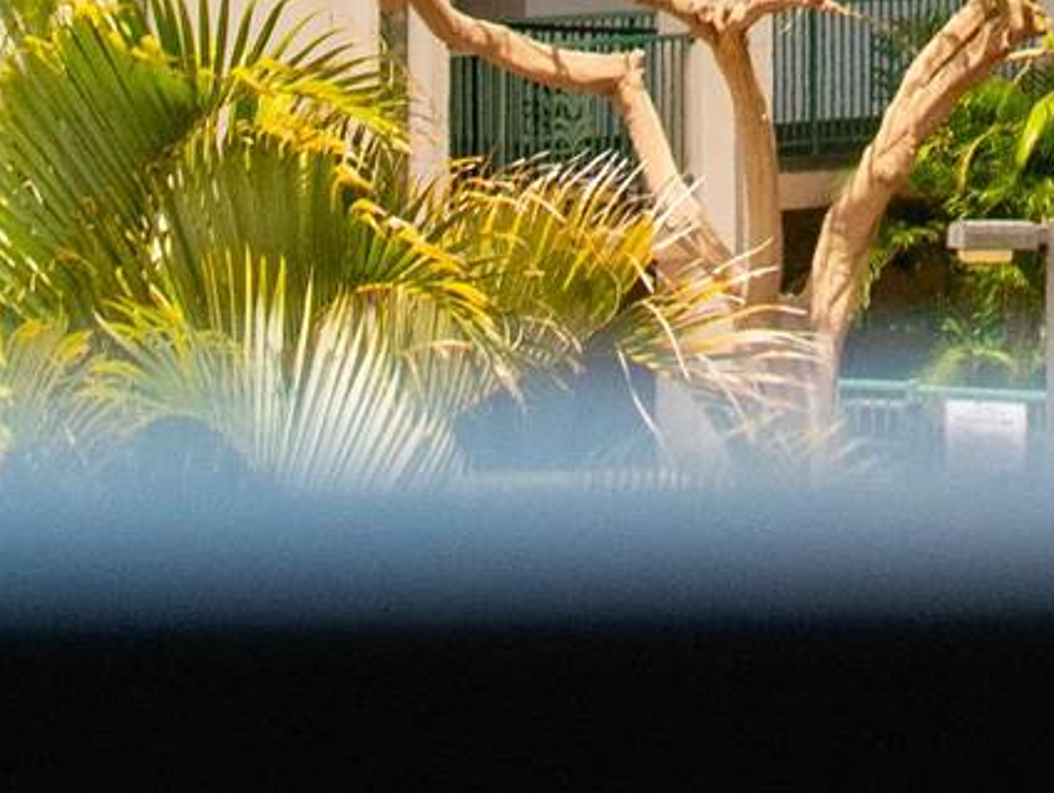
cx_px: 1064
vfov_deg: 1.8
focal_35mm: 839
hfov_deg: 2.4
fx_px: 25575
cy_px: -1019
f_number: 5.6
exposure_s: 1/320
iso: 400
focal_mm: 58
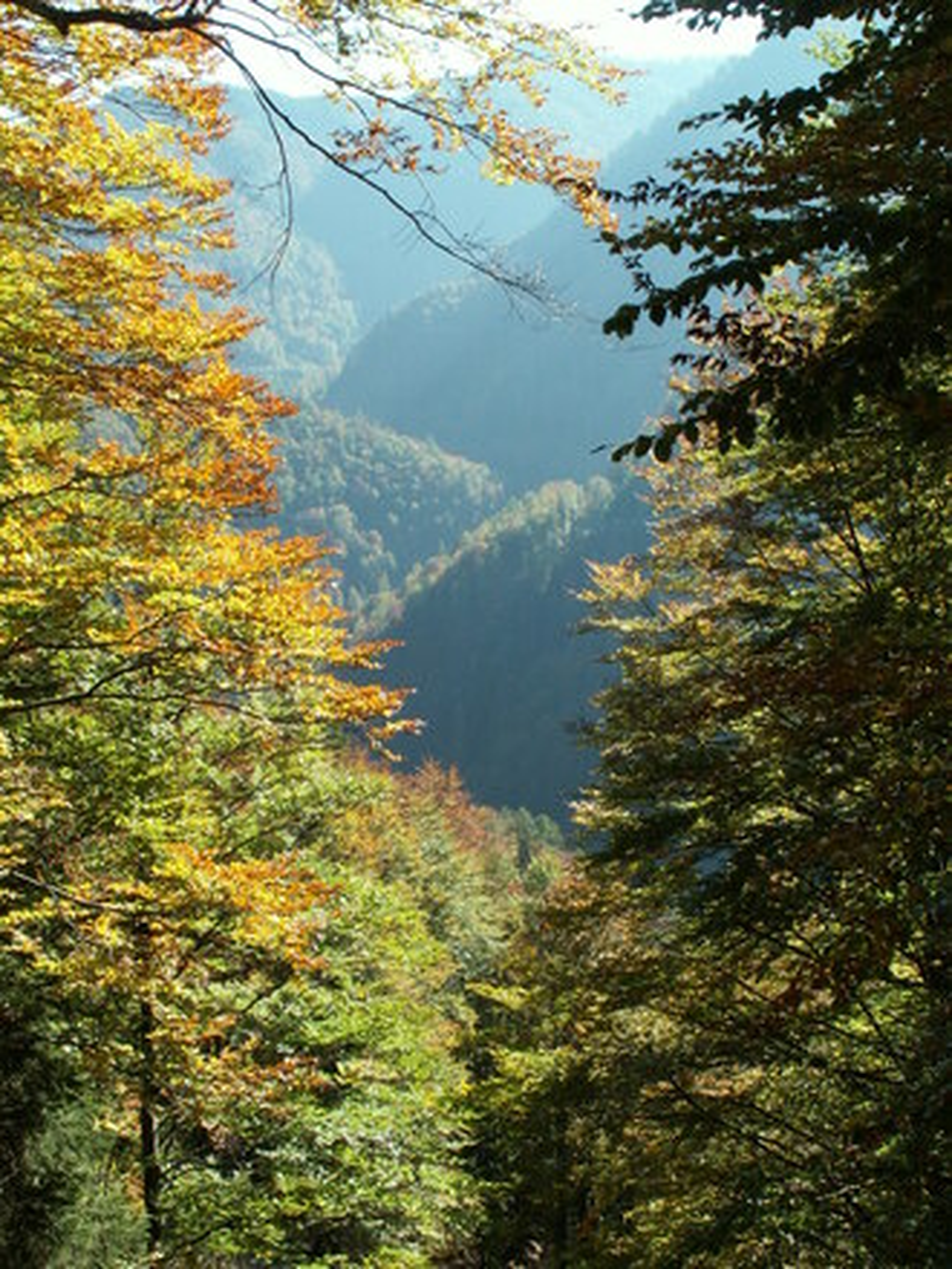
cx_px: 476
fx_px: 1760
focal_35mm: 48
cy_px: 634
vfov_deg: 39.7
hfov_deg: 30.3
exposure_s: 1/50
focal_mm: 7.97
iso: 50
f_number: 8
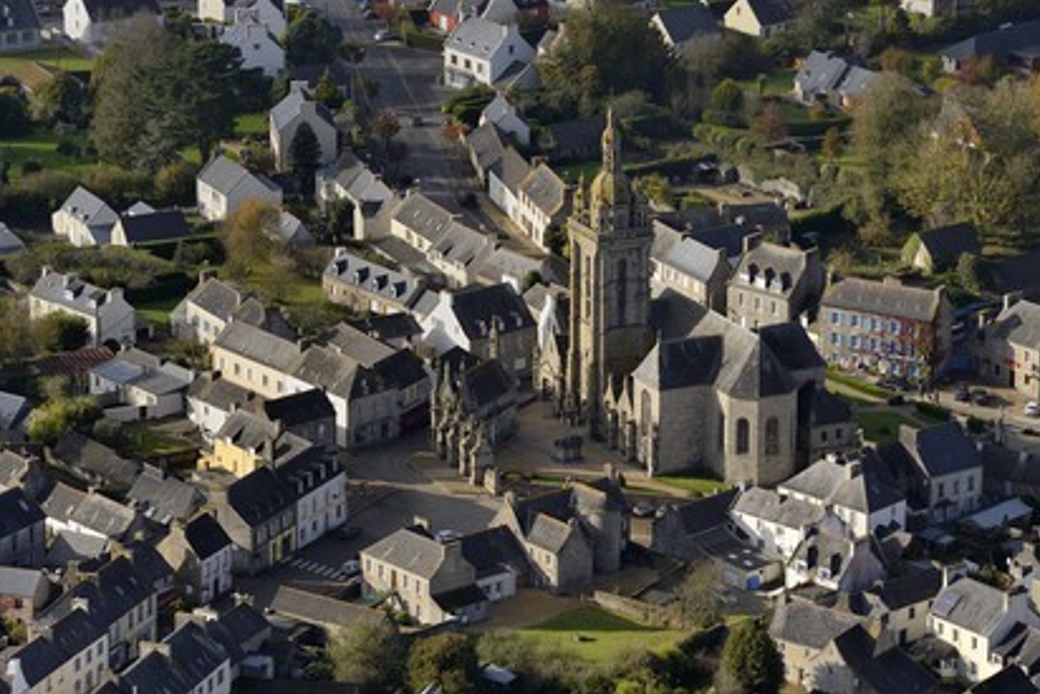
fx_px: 5895
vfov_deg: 6.7
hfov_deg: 10.1
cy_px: 348
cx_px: 525
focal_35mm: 204
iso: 800
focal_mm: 200
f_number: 10
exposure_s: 1/1000
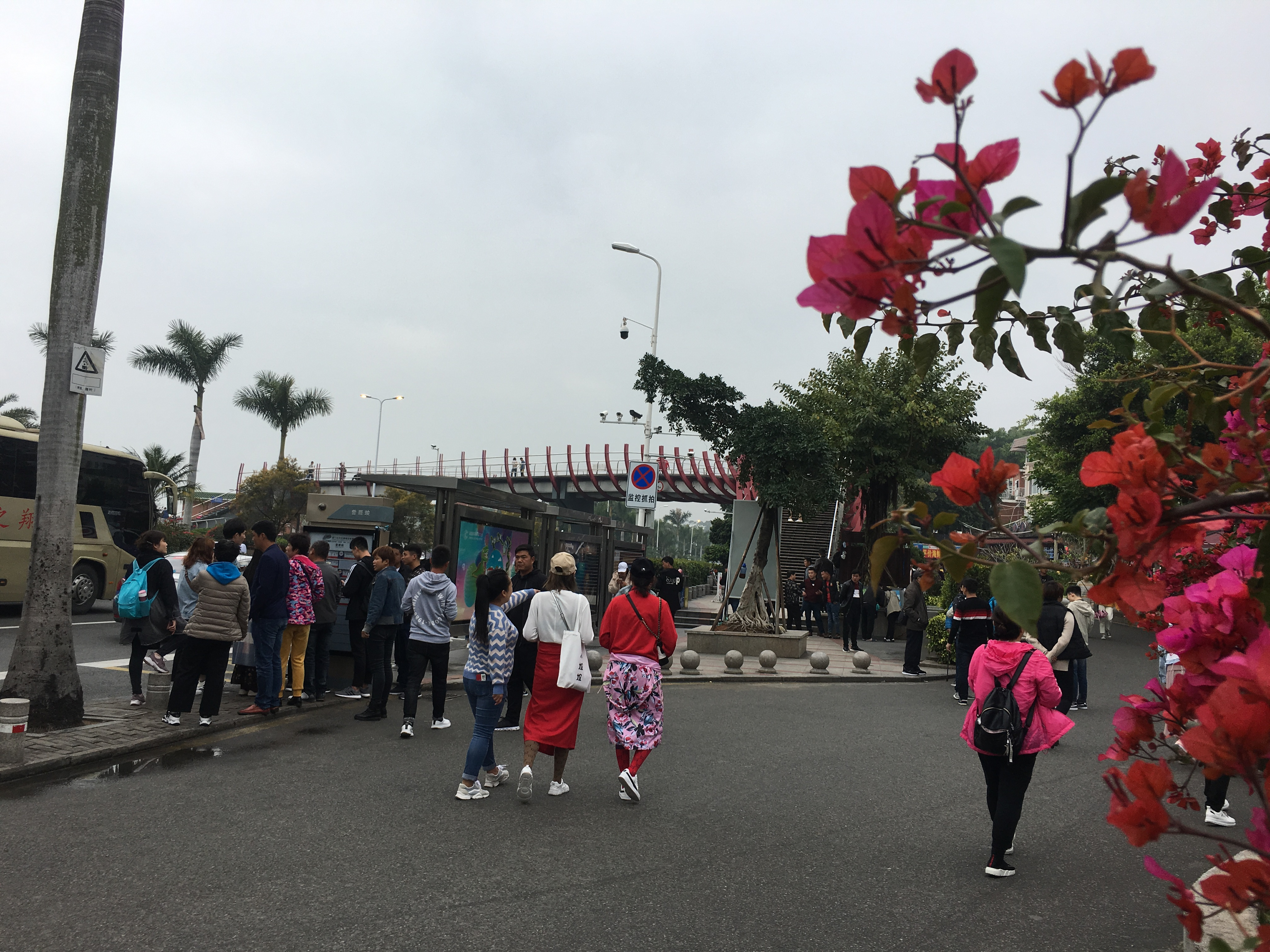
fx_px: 1064
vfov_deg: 48.2
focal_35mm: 29
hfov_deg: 61.7
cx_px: 635
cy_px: 476
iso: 25
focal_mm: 4.15
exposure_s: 1/884
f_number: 2.2
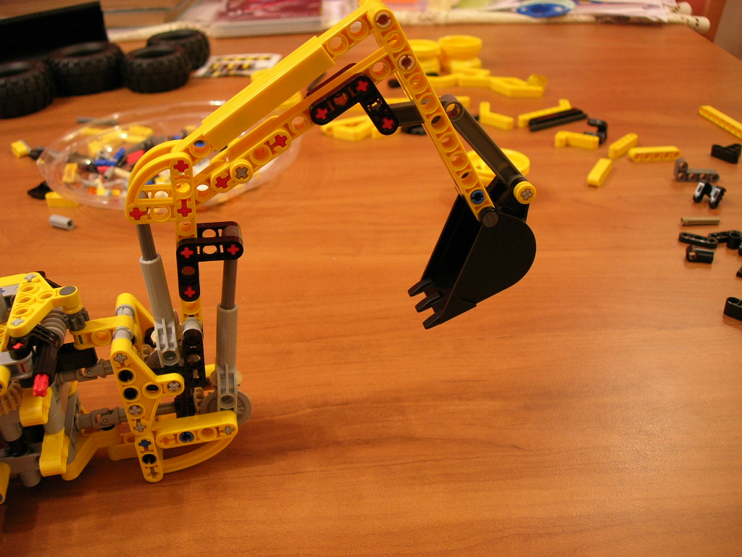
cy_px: 278
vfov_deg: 37.7
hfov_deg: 49.0
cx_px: 371
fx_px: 815
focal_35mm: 38
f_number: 2.8
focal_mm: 7.8
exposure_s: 1/3.9
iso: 89
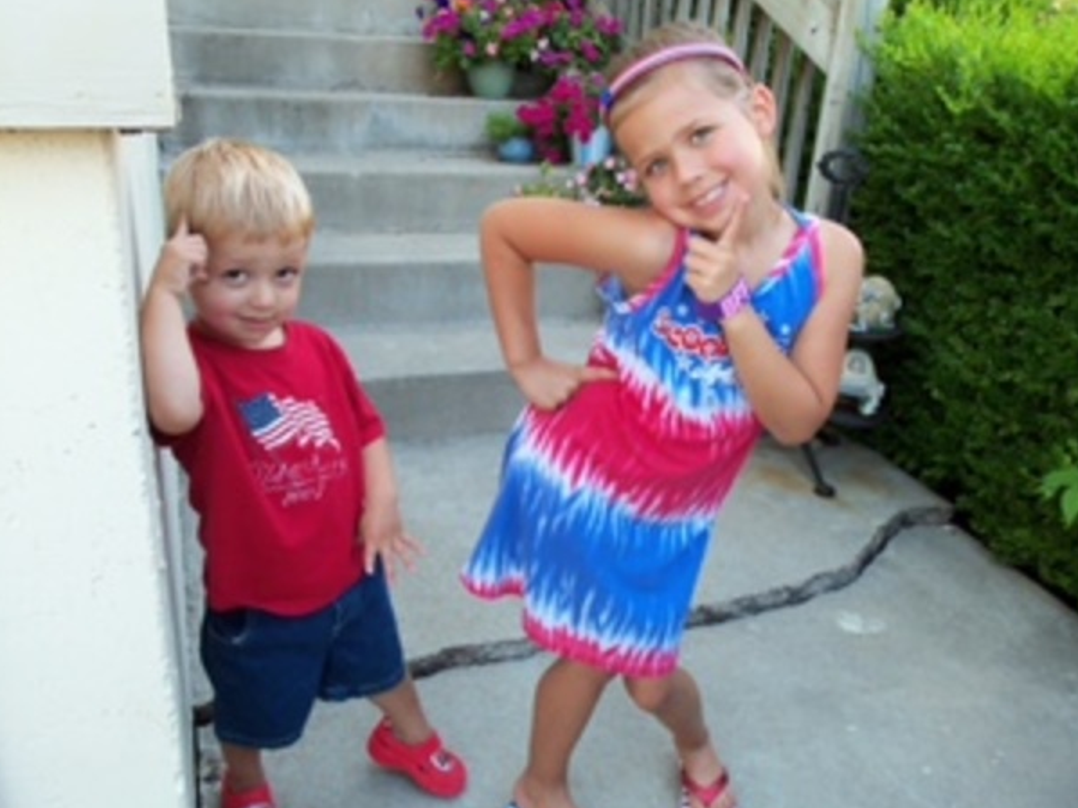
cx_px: 552
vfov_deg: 45.4
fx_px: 965
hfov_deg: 58.4
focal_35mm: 31
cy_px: 421
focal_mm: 5.2
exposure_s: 1/50
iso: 80
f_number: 3.4
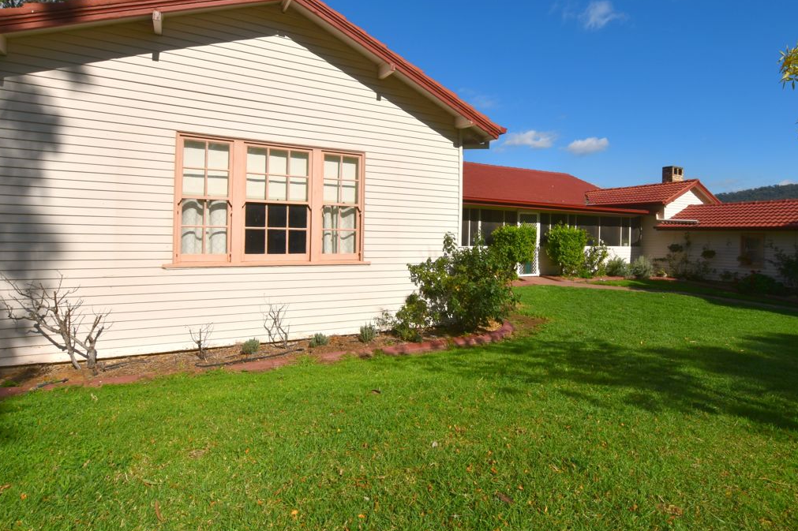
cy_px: 232
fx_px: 421
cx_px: 448
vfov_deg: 64.3
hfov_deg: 86.5
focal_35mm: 19
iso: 100
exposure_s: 1/200
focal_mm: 10
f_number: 14
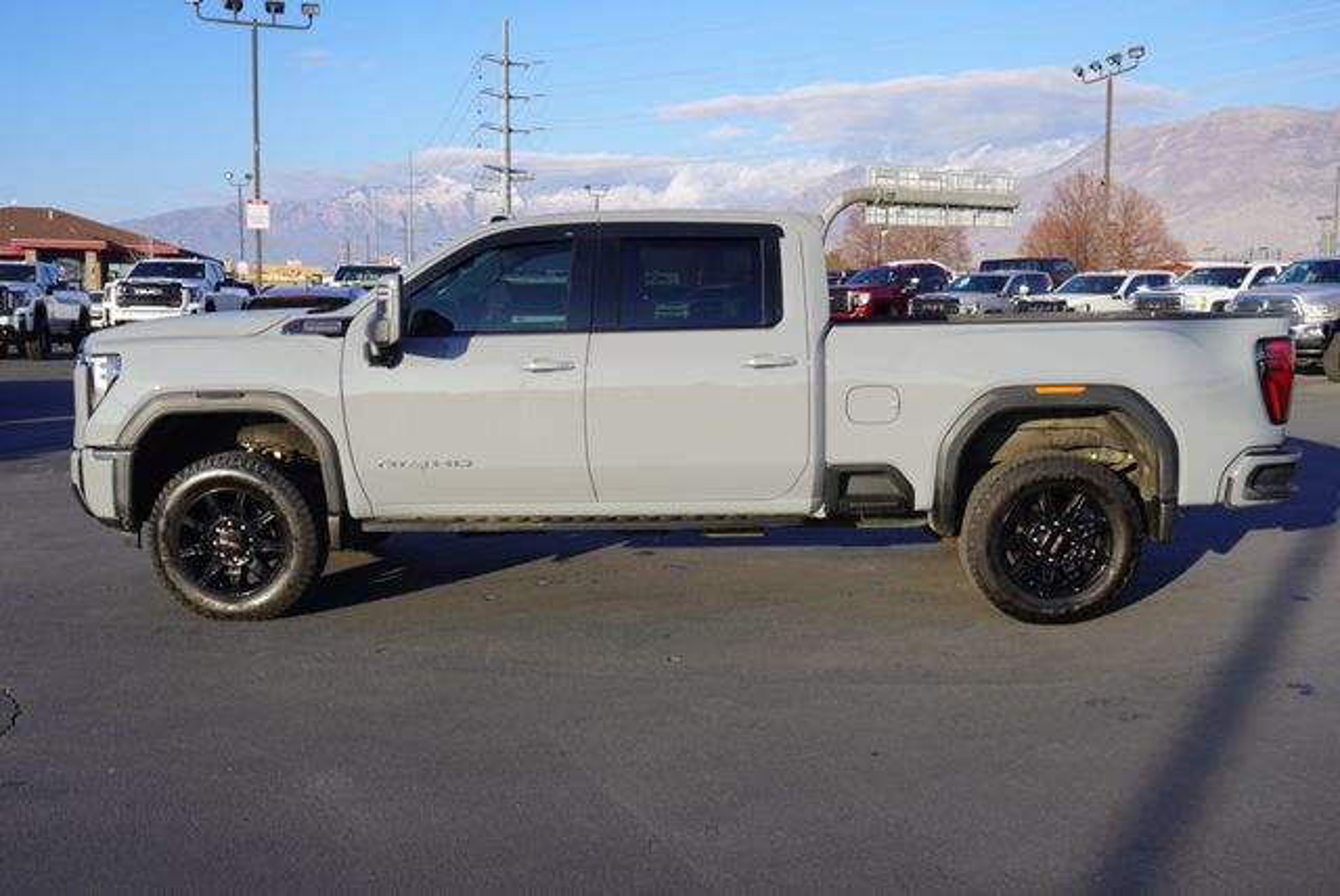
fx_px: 1229
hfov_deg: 57.2
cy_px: 448
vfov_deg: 40.0
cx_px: 670
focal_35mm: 33
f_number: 7.1
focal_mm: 22
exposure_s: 1/200
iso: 100
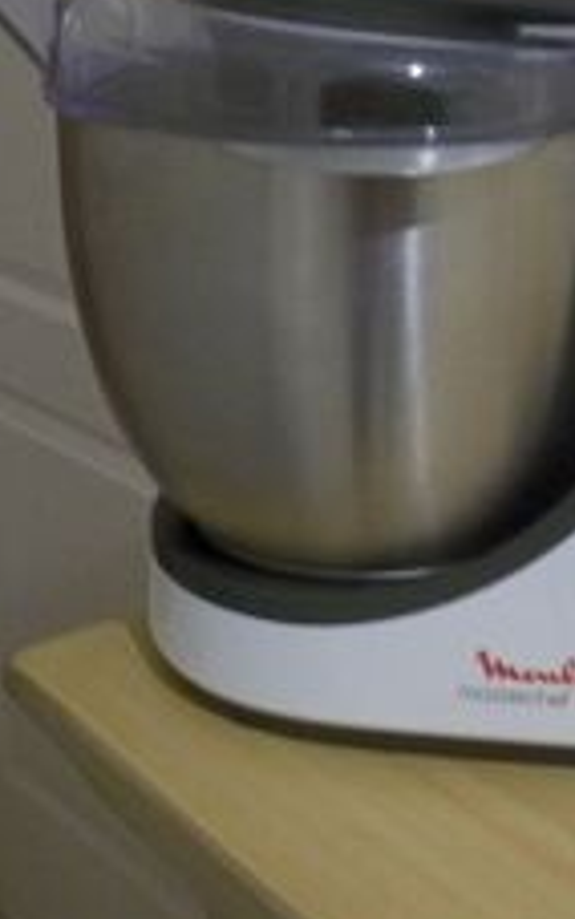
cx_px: 385
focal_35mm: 65
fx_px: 1629
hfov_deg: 20.0
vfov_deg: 30.9
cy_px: 217
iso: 160
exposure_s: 1/8
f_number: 3.3
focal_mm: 4.1
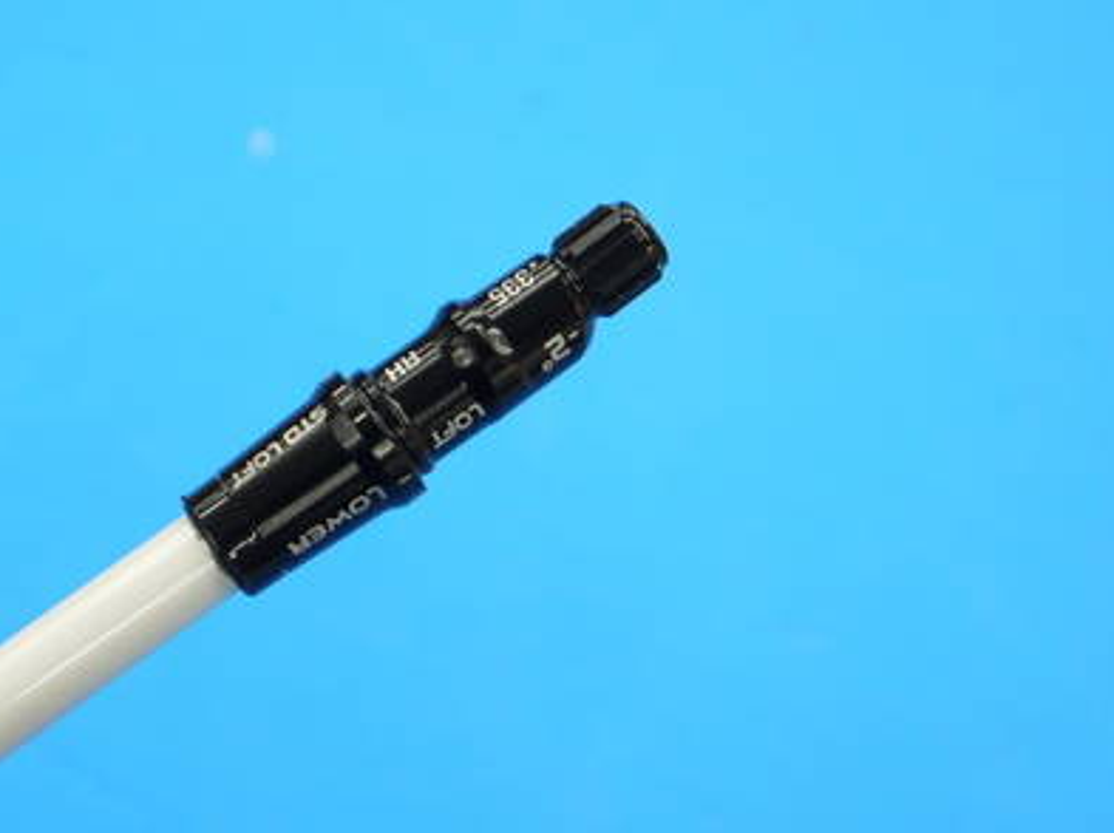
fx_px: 2411
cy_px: 541
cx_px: 315
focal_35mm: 75
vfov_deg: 19.6
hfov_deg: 25.8
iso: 500
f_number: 4.4
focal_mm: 23
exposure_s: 1/125
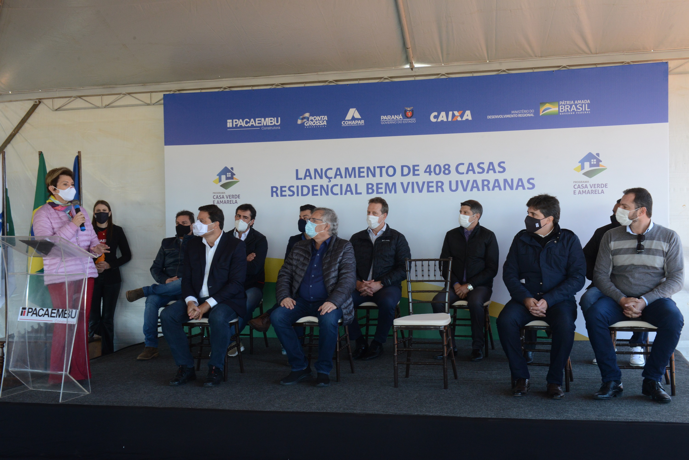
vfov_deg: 31.9
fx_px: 804
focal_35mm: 42
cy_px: 230
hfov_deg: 46.4
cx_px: 344
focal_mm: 42
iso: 1600
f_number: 11
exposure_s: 1/60
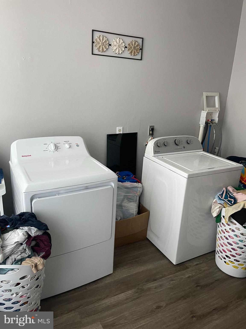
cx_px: 123
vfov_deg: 67.3
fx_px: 246
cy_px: 164
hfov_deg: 53.1
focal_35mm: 26
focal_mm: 4.2
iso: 200
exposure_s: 1/60
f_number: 1.6
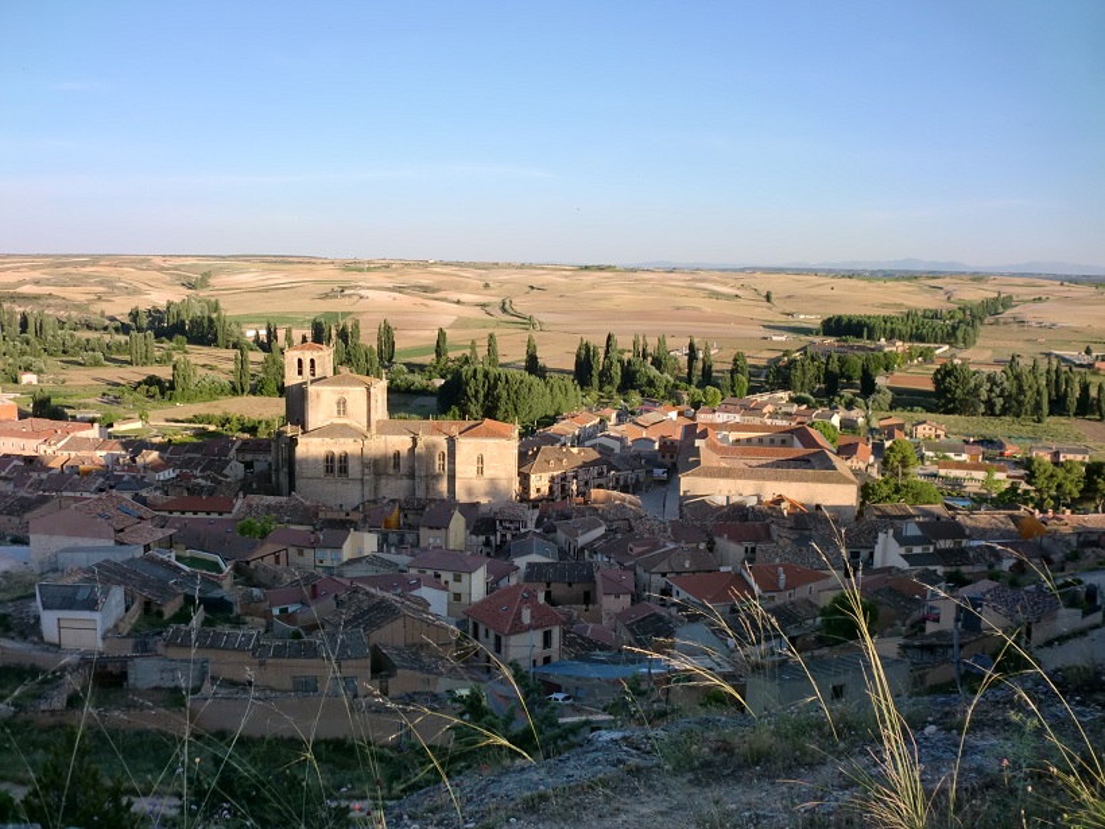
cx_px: 552
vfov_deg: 40.7
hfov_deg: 52.6
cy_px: 414
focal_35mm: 35
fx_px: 1117
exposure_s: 1/500
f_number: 3.1
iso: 64
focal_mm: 6.3
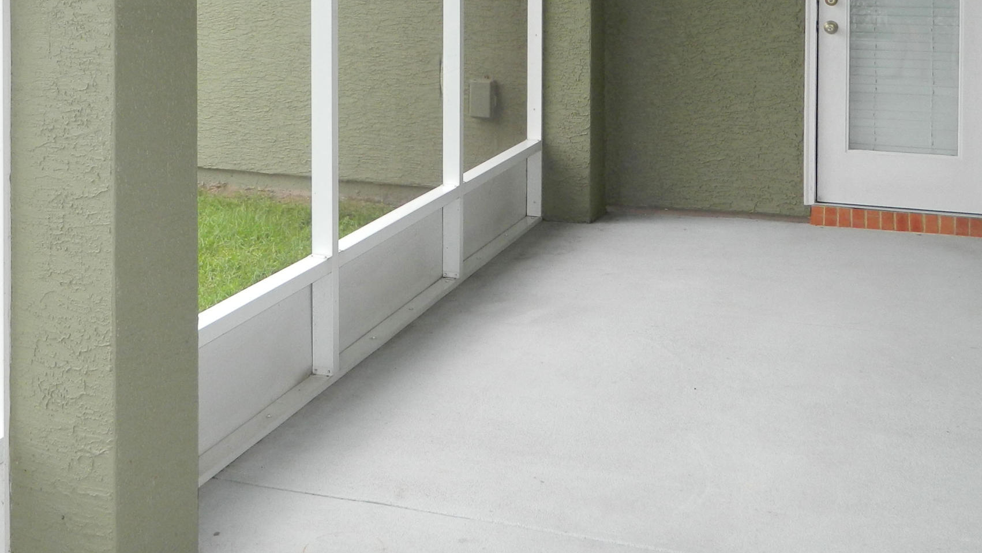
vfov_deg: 23.5
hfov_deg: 42.6
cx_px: 381
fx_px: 1250
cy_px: -42
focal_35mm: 48
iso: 110
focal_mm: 4.5
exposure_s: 1/80
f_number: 3.1
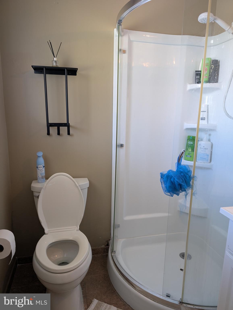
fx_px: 215
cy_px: 155
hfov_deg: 56.9
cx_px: 116
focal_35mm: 24
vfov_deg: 71.5
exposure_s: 1/60
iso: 154
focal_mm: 6.9
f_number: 1.68
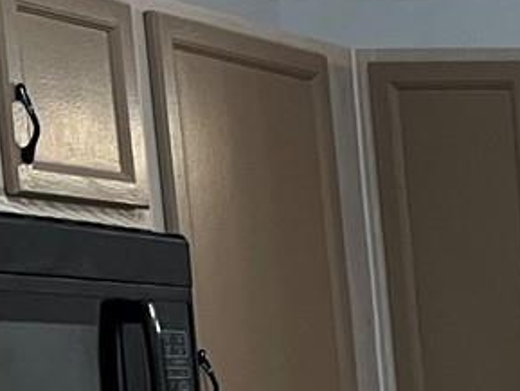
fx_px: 2164
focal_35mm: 144
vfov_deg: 9.8
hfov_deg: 10.7
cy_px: 694
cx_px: 1421
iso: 100
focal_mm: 5.7
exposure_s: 1/60
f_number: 1.5
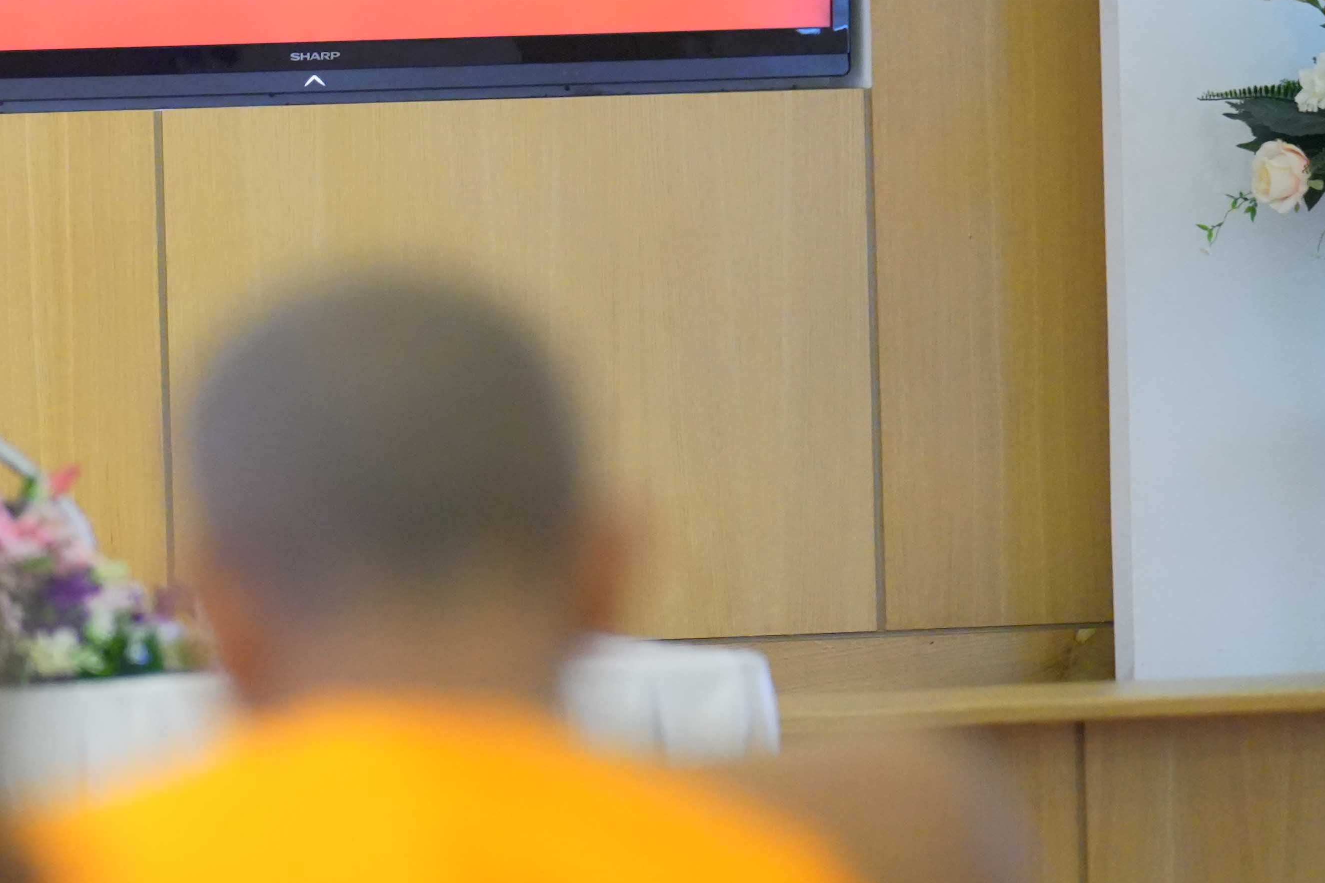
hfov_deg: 5.2
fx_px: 14610
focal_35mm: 397
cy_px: 125
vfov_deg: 3.5
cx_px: -257
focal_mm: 150
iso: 5000
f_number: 2.8
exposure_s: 1/250
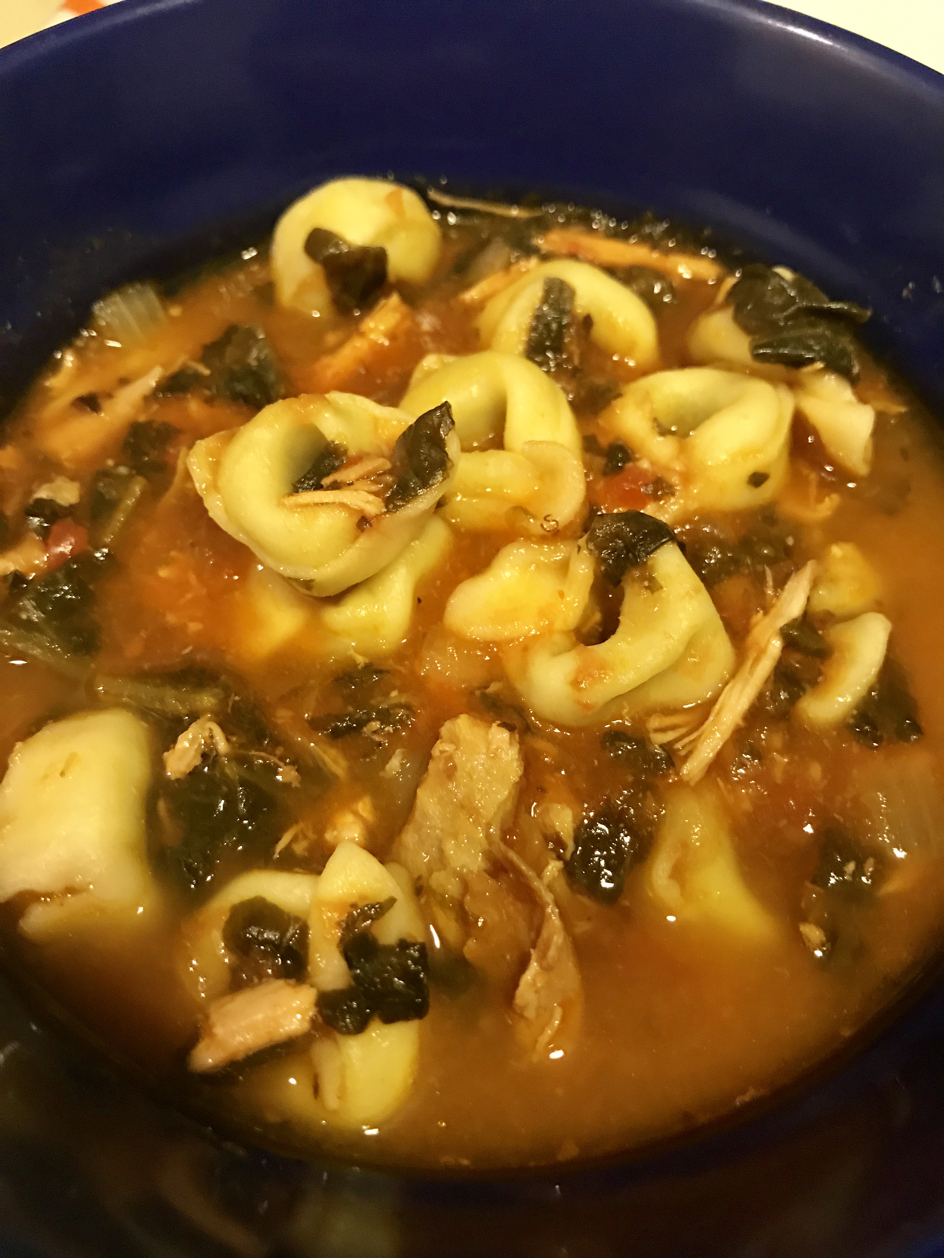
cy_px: 629
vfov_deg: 63.4
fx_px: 1018
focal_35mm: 28
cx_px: 472
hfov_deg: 49.7
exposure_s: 1/11
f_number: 1.8
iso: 100
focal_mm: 3.99
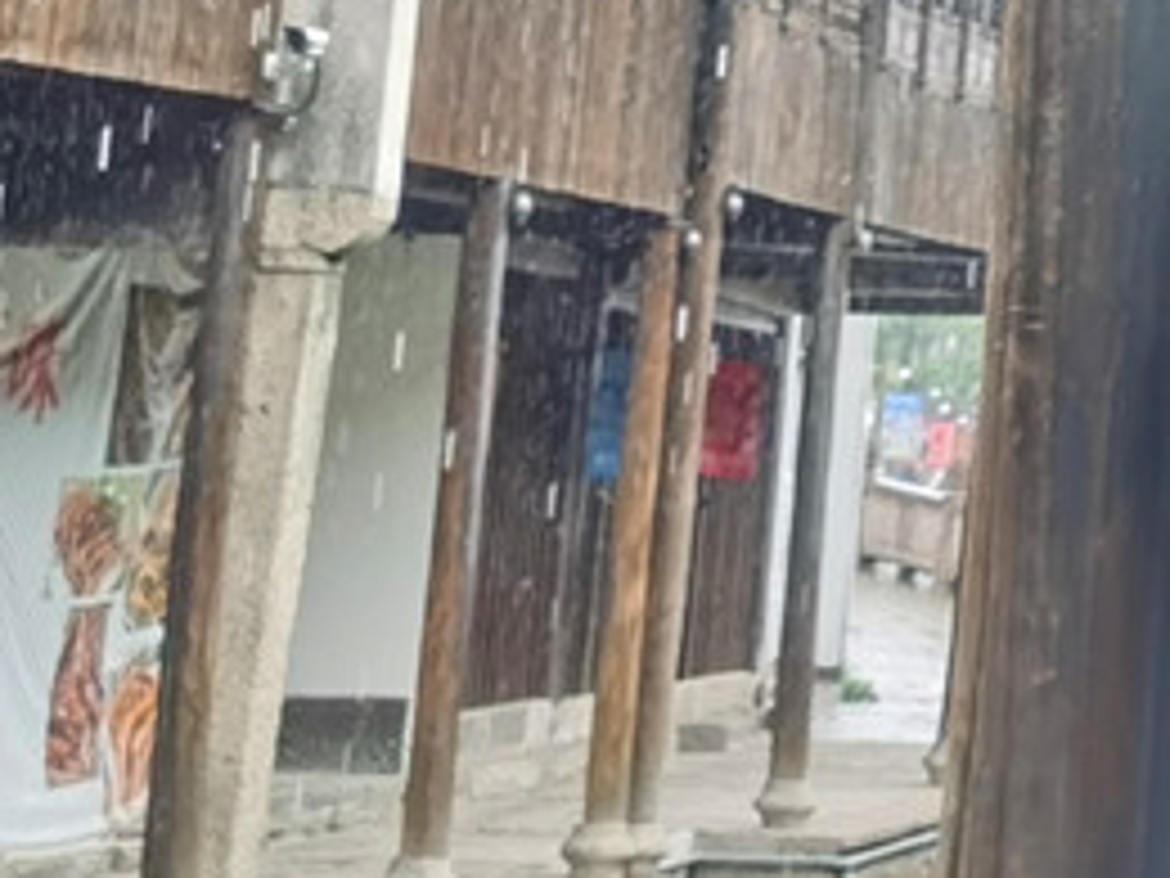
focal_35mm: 166
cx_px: 2304
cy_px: -657
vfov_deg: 8.6
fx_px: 5611
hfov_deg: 10.9
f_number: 1.6
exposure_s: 1/206
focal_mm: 5.56
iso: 50
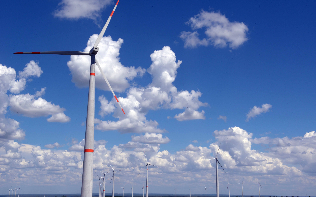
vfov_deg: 28.0
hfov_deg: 43.5
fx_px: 396
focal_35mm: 46
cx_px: 158
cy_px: 100
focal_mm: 45
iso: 320
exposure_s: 1/320
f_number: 22
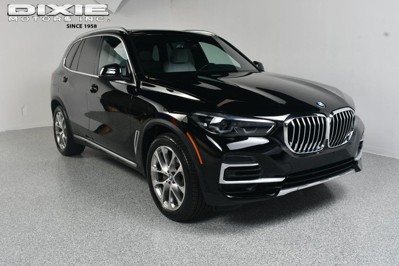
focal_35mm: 34
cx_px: 200
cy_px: 133
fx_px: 377
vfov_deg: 38.9
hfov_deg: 55.8
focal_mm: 23
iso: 100
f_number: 10
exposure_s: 1/160
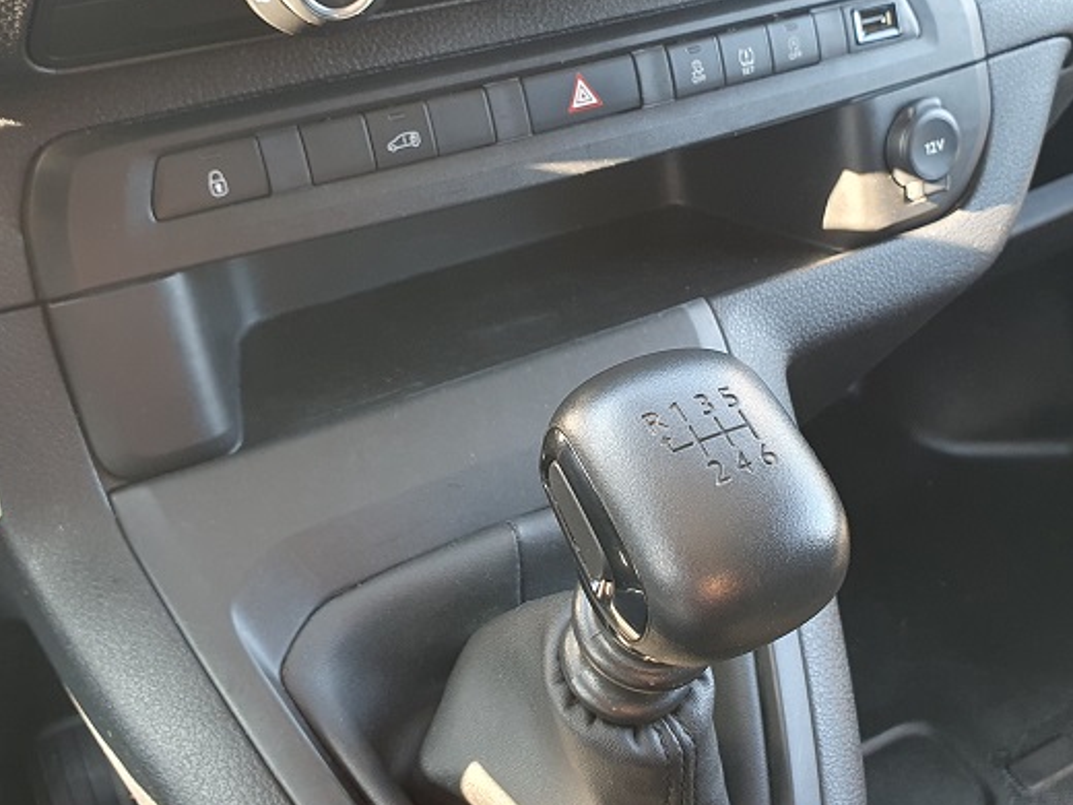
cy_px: 297
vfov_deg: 35.7
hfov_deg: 46.7
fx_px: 1240
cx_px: 611
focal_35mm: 40
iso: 200
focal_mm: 4.32
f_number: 2.4
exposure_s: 1/50
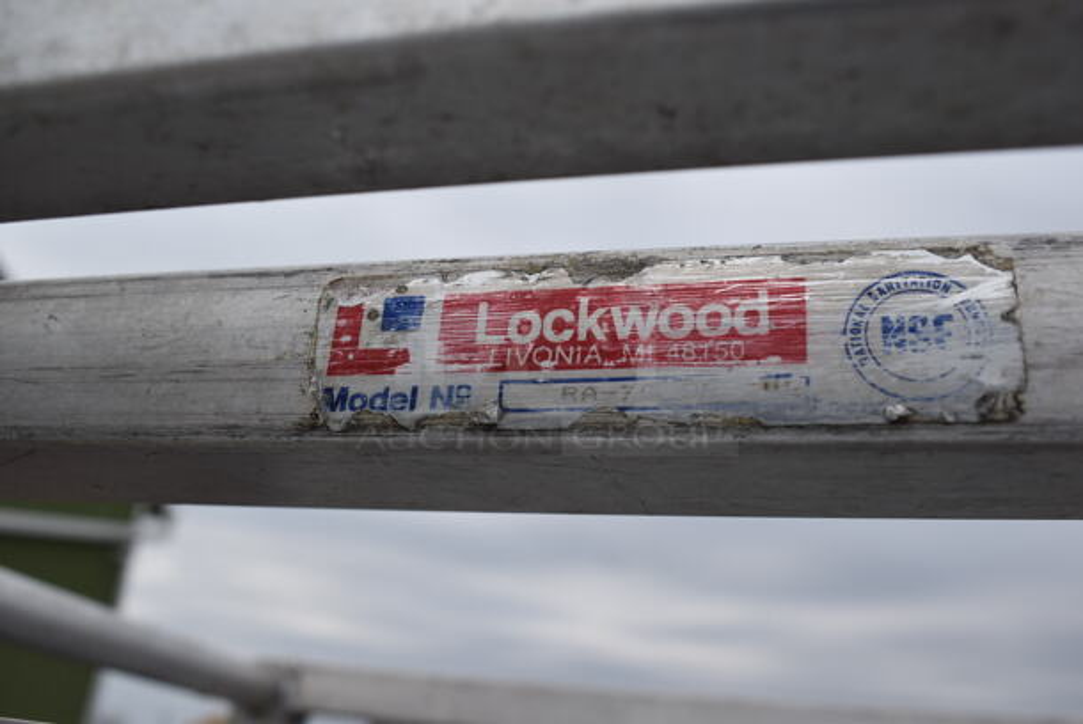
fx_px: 1039
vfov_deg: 38.4
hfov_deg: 55.1
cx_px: 542
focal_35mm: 34
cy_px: 362
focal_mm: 23
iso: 100
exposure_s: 1/320
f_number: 8
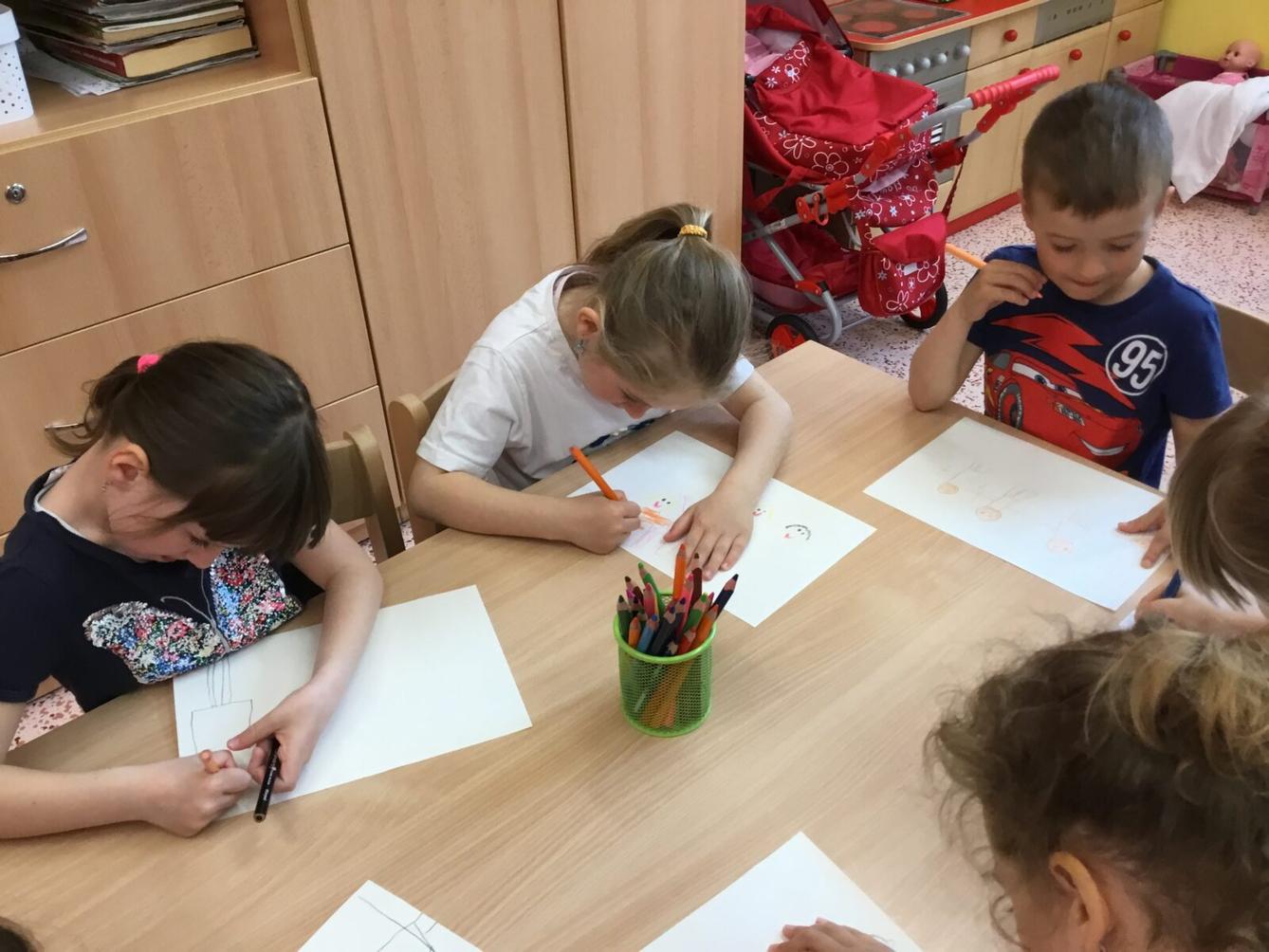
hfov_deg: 58.3
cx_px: 634
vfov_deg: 45.5
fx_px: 1137
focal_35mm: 31
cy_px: 476
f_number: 2.4
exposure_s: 1/33
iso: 40
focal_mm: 3.3
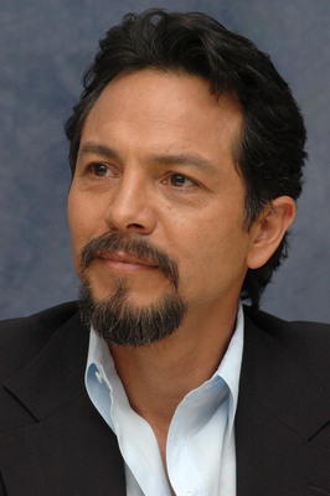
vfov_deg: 10.2
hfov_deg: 6.8
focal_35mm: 202
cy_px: 248
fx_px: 2789
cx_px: 165
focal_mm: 135
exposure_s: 1/1000
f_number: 7.1
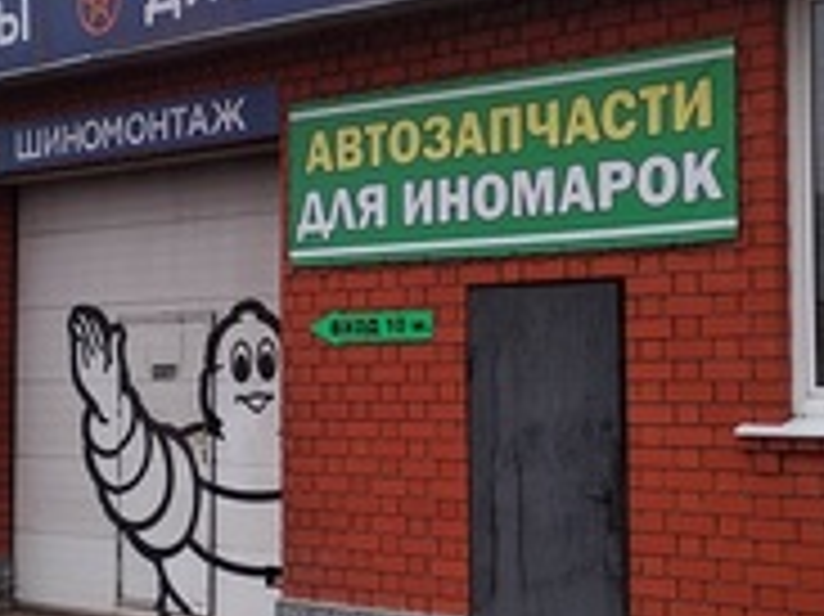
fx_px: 1641
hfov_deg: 28.2
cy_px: 308
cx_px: 380
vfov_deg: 21.3
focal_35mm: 69
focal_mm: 3.81
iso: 100
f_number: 2.2
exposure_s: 1/104
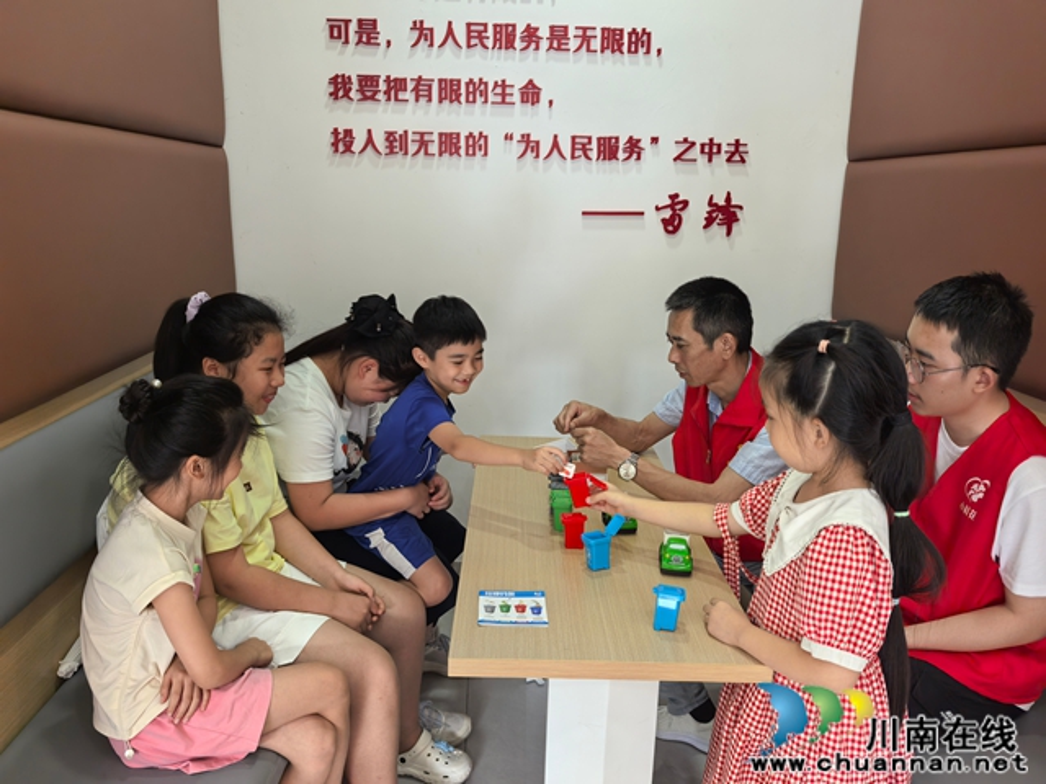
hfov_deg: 65.3
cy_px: 392
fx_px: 816
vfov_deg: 51.4
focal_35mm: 27
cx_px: 523
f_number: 1.4
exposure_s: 1/50
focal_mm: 6.98
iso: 160
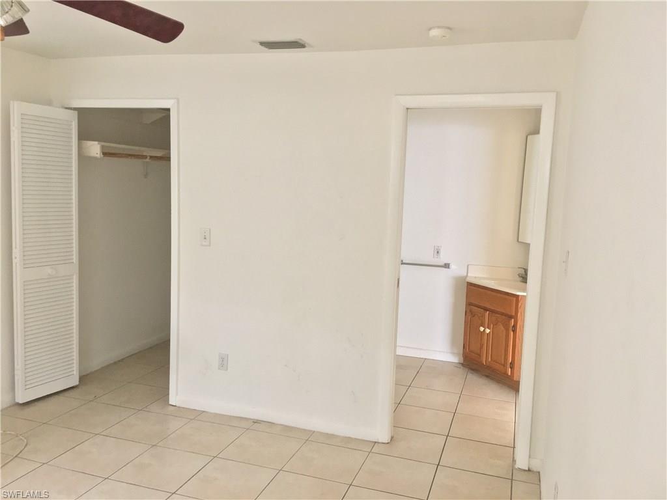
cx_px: 334
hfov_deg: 61.7
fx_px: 559
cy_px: 250
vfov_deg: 48.2
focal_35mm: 29
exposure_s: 1/30
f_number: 2.2
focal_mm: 4.15
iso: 200
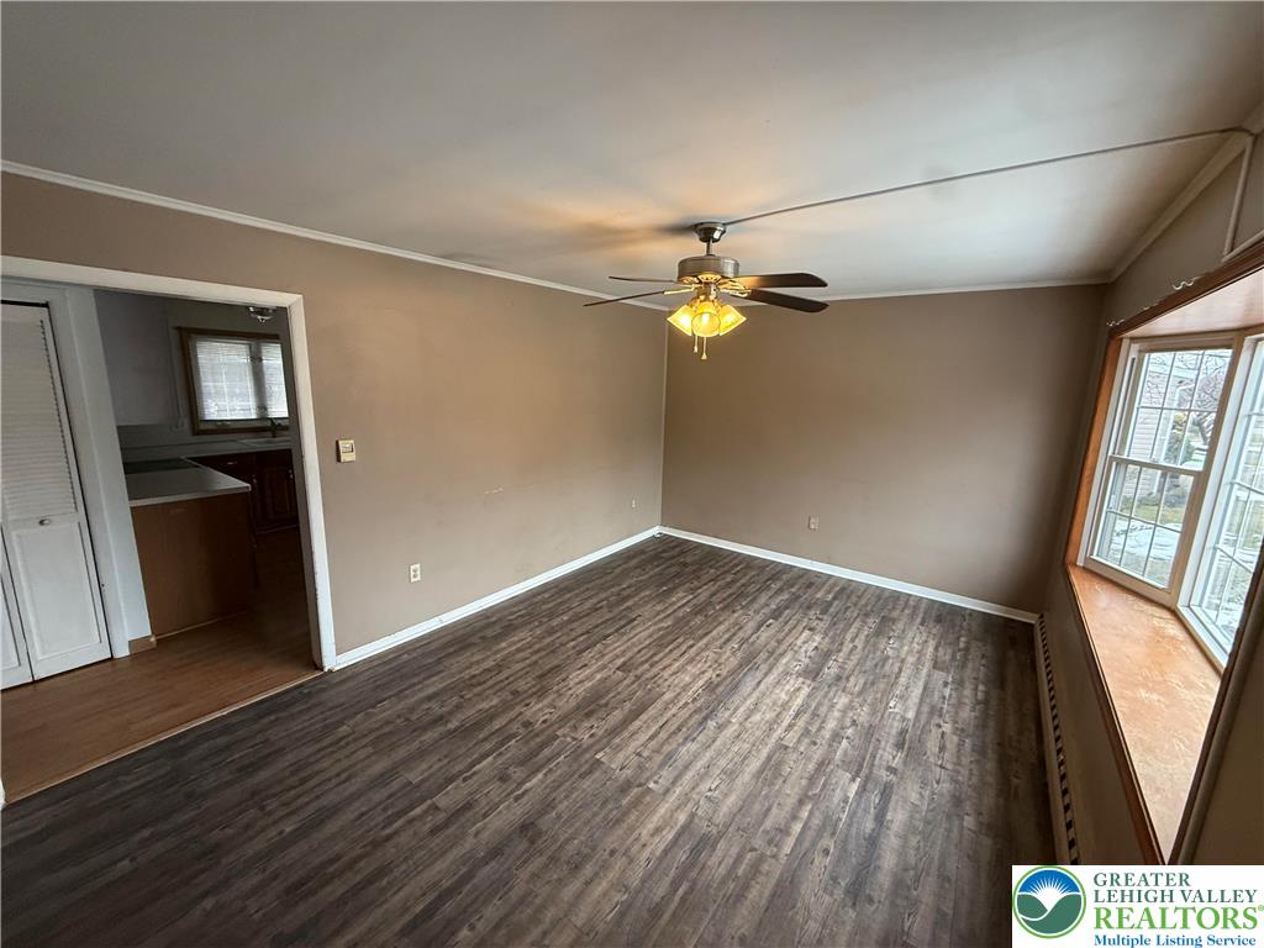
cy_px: 474
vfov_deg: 85.7
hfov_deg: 102.1
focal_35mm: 14
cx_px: 632
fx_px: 511
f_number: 2.2
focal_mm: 2.22
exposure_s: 1/81
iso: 320
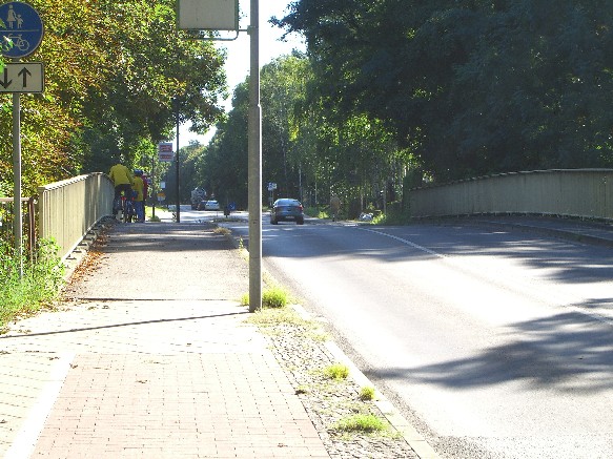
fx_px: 1682
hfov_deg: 20.7
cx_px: 306
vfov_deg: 15.6
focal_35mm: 95
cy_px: 230
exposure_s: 1/125
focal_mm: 19.7
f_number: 4.8
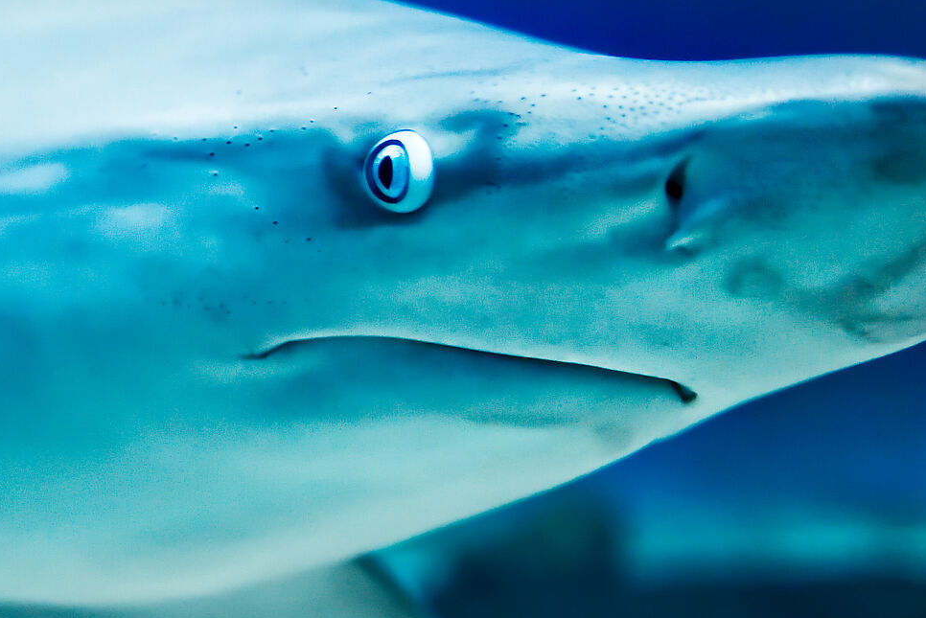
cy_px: 322
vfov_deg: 15.7
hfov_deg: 22.6
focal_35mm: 87
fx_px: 2239
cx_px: 26
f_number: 1.4
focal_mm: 35
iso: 4000
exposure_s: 1/200
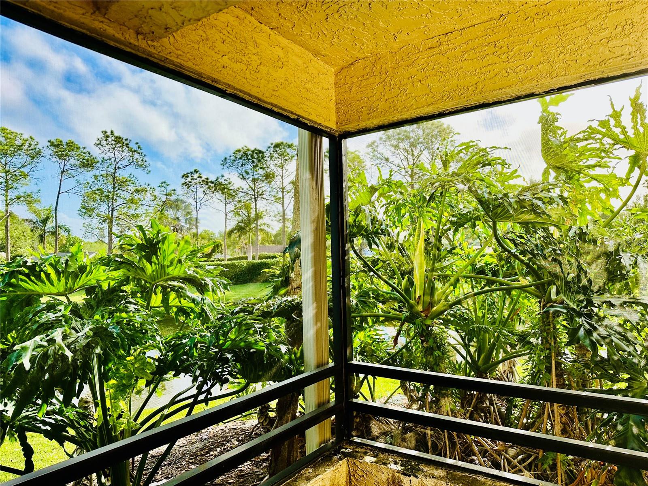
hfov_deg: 71.6
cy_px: 243
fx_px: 449
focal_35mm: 24
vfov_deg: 56.8
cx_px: 324
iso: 80
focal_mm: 6.86
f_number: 1.78
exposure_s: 1/1453
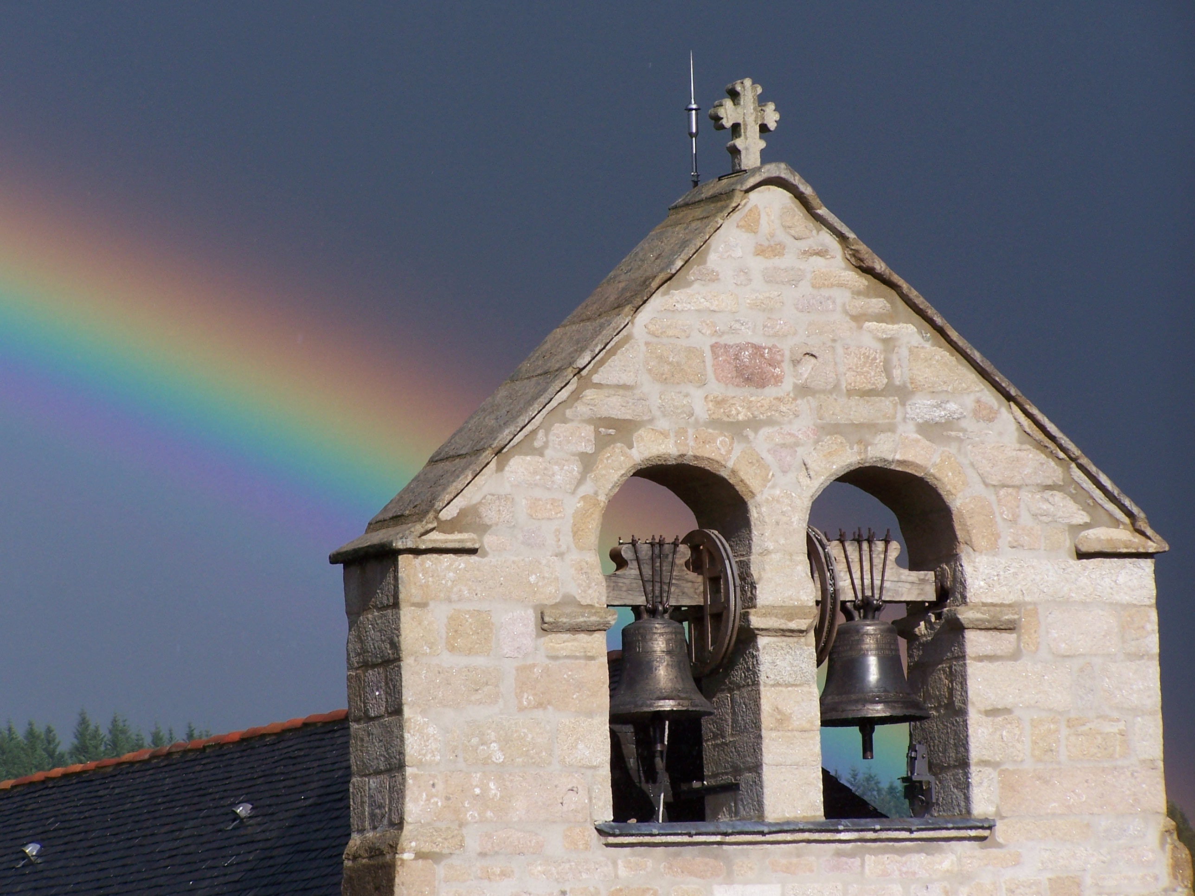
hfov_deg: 10.5
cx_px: 598
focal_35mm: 189
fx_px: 6525
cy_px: 448
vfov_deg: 7.9
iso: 80
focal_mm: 31.3
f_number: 4.5
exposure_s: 1/750
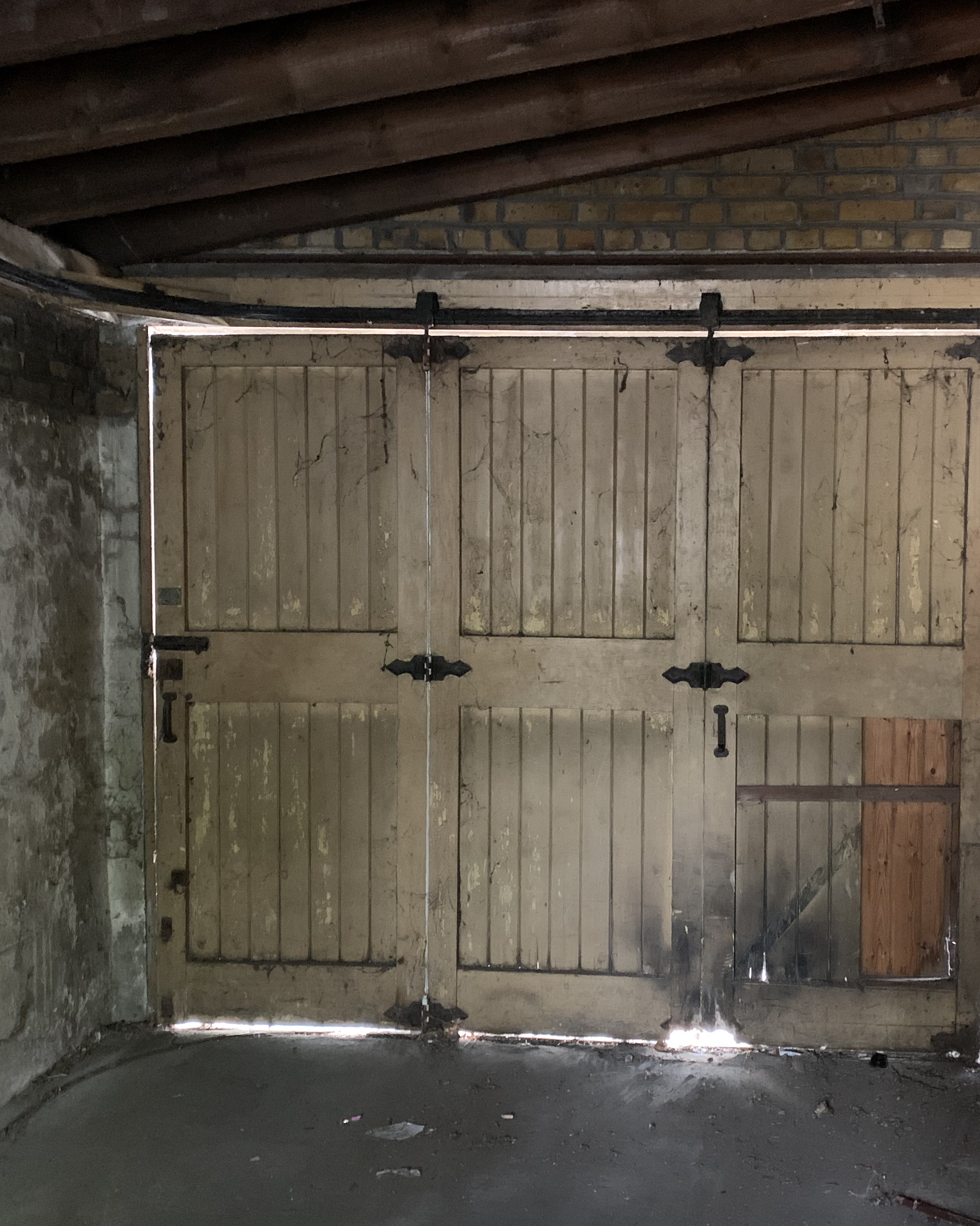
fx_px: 1269
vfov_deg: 51.5
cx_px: 618
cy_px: 608
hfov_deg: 41.9
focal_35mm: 35
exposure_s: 1/29
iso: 800
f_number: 1.8
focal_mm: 4.25
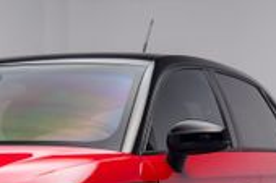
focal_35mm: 147
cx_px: 3
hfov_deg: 13.8
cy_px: 215
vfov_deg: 9.2
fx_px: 1126
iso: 100
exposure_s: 1/13
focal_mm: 50
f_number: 4
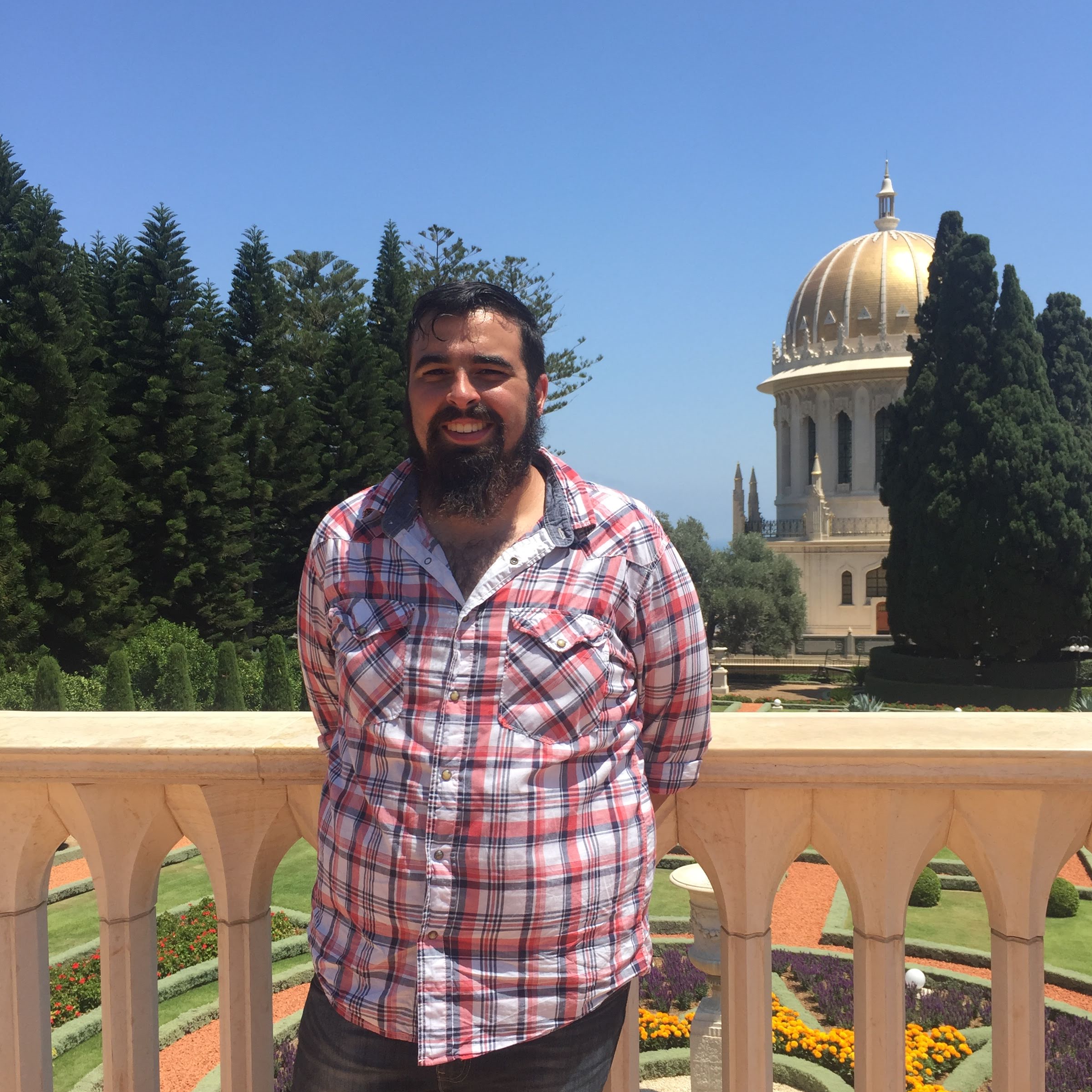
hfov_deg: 47.2
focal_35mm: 35
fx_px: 1249
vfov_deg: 47.1
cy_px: 621
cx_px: 558
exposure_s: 1/1522
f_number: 2.2
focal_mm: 4.15
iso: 32
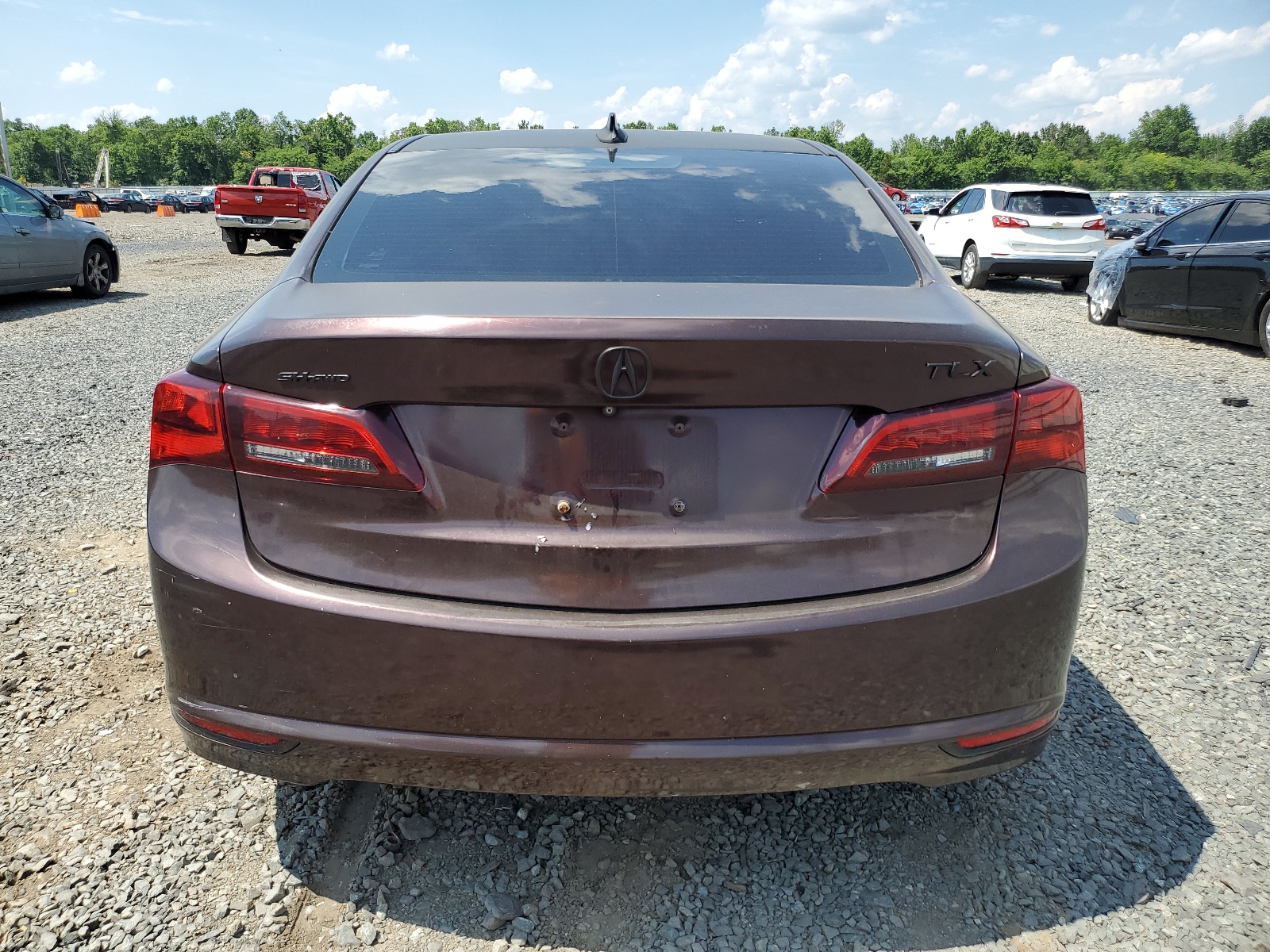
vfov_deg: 53.1
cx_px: 635
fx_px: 954
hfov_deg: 67.3
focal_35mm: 26
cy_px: 476
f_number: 1.5
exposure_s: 1/2000
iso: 50
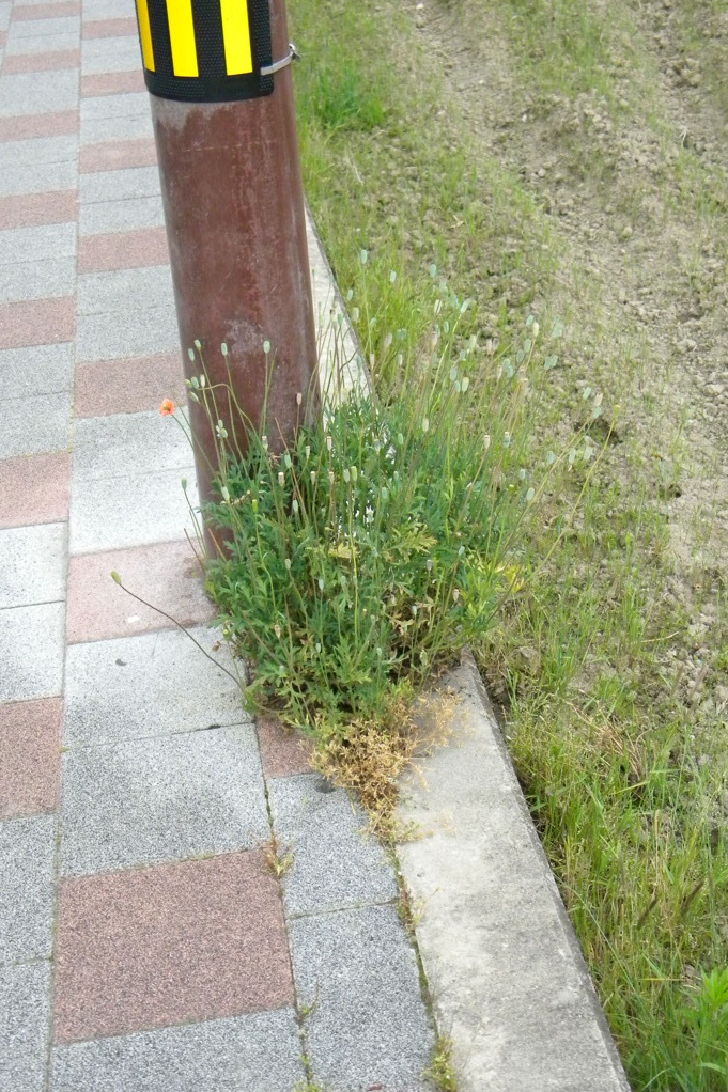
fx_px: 1487
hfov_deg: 27.5
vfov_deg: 40.3
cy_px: 546
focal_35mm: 49
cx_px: 381
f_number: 3.9
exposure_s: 1/380
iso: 400
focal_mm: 8.6
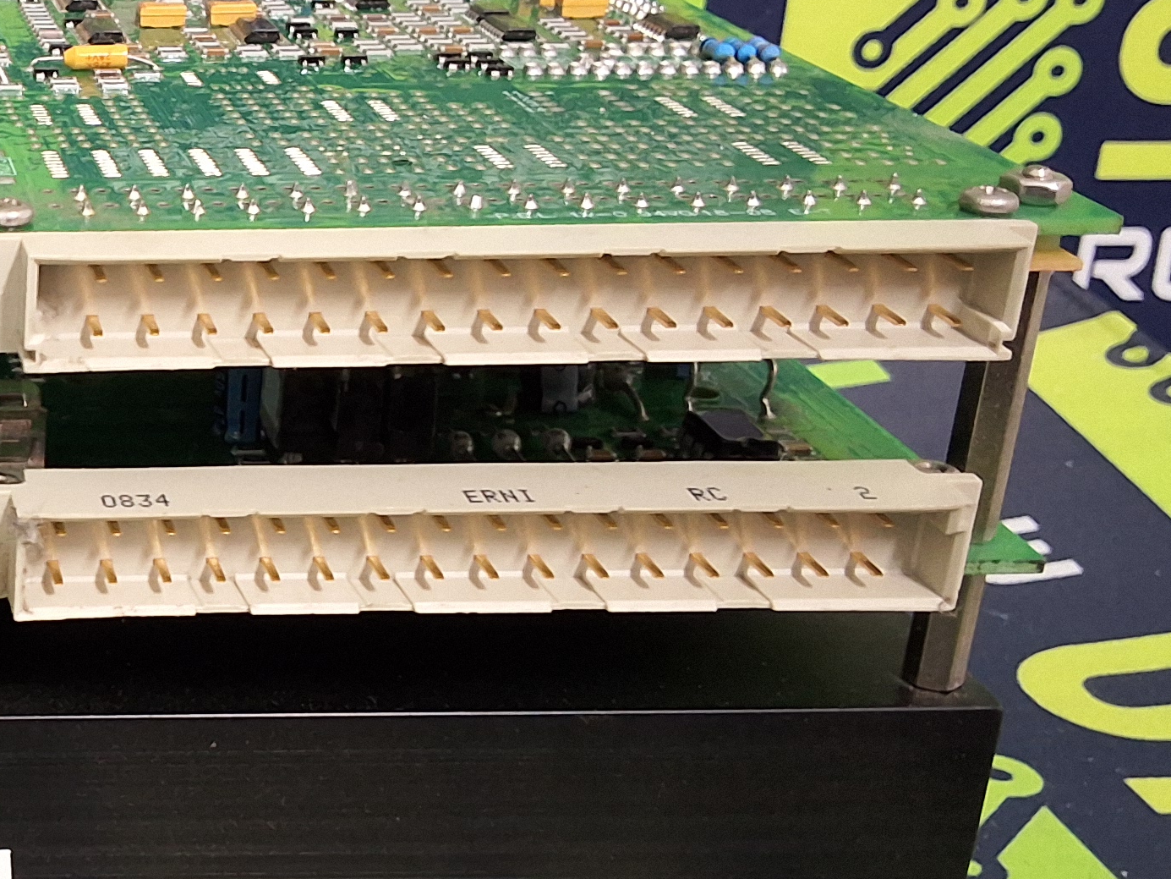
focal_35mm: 66
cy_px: 485
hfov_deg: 26.6
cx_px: -173
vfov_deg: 22.2
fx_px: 2233
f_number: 1.9
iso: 250
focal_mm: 2.91
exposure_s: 1/24
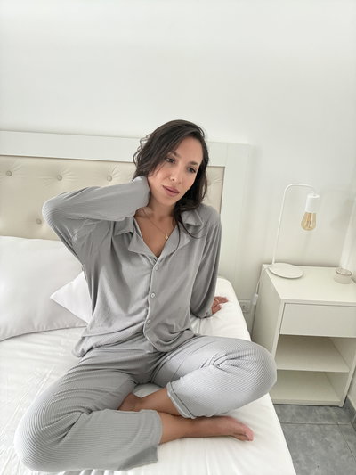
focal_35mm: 23
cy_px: 238
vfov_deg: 73.9
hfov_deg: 58.9
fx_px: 315
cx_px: 178
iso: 500
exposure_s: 1/30
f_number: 1.9
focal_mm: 2.69
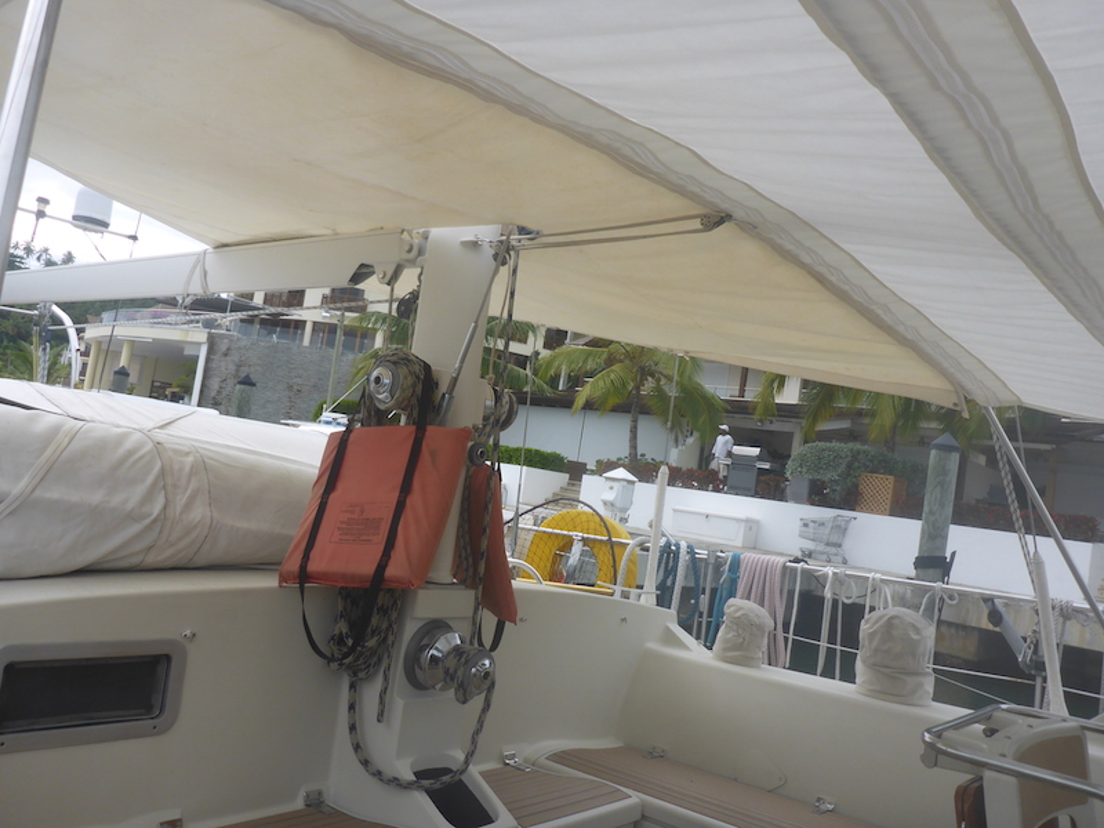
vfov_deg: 49.7
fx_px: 893
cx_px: 552
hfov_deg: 63.4
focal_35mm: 28
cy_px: 414
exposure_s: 1/320
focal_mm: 4.9
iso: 100
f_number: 3.3
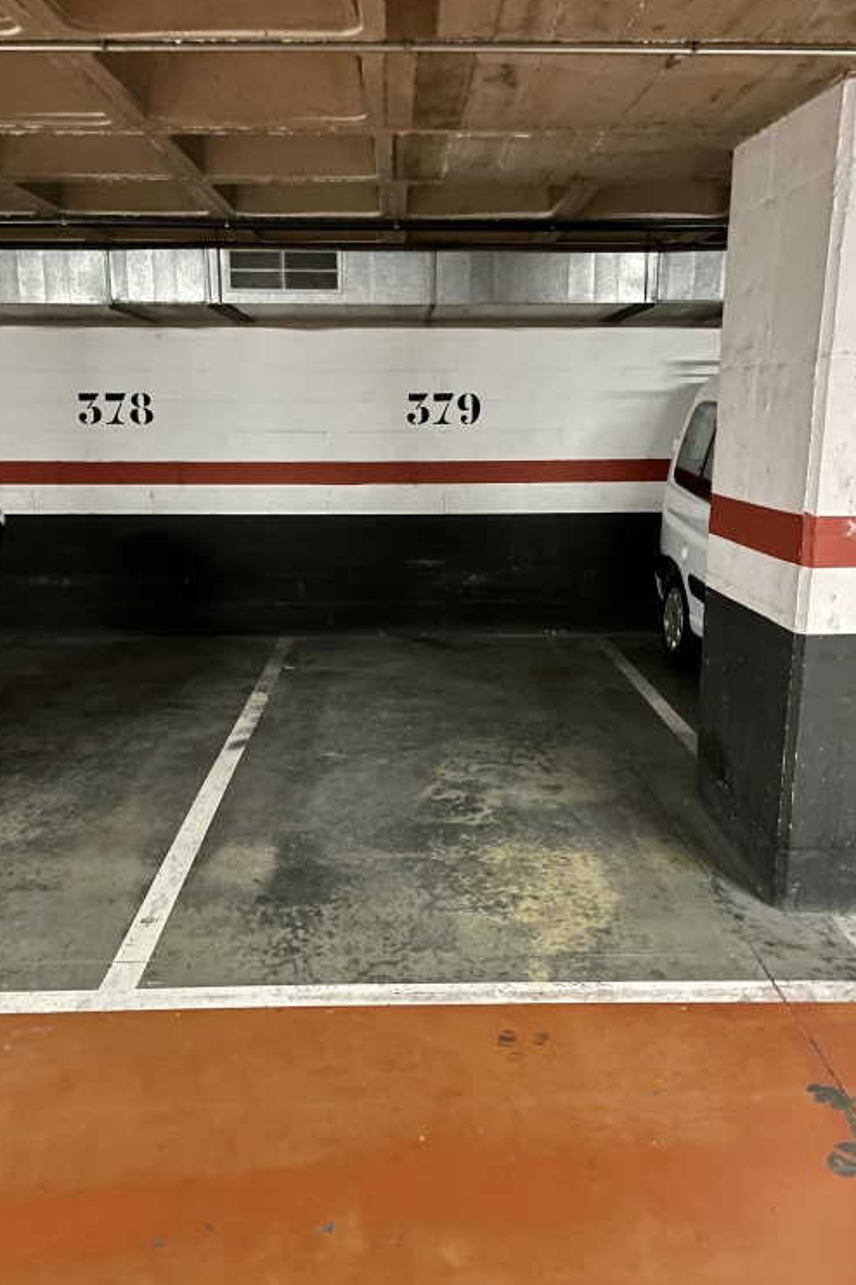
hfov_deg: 46.4
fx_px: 1000
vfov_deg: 65.5
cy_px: 625
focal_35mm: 28
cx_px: 418
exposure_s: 1/10
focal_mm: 4.2
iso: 500
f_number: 1.6
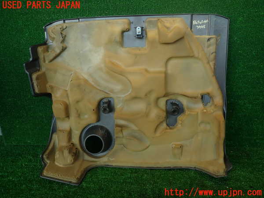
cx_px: 132
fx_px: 191
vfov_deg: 54.9
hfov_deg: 69.4
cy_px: 99
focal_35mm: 25
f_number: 2
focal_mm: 4.5
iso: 100
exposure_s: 1/100
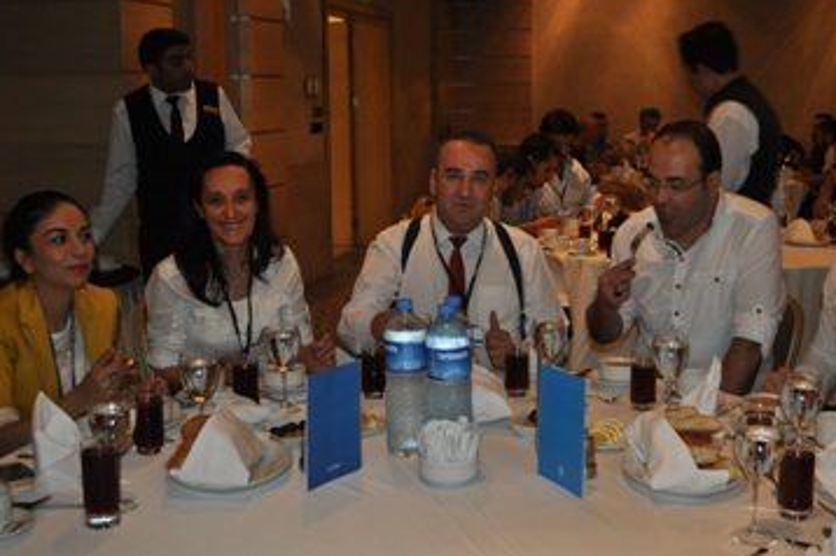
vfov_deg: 29.7
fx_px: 1044
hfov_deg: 43.6
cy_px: 210
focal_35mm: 45
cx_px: 467
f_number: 4
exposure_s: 1/60
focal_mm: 24
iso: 800
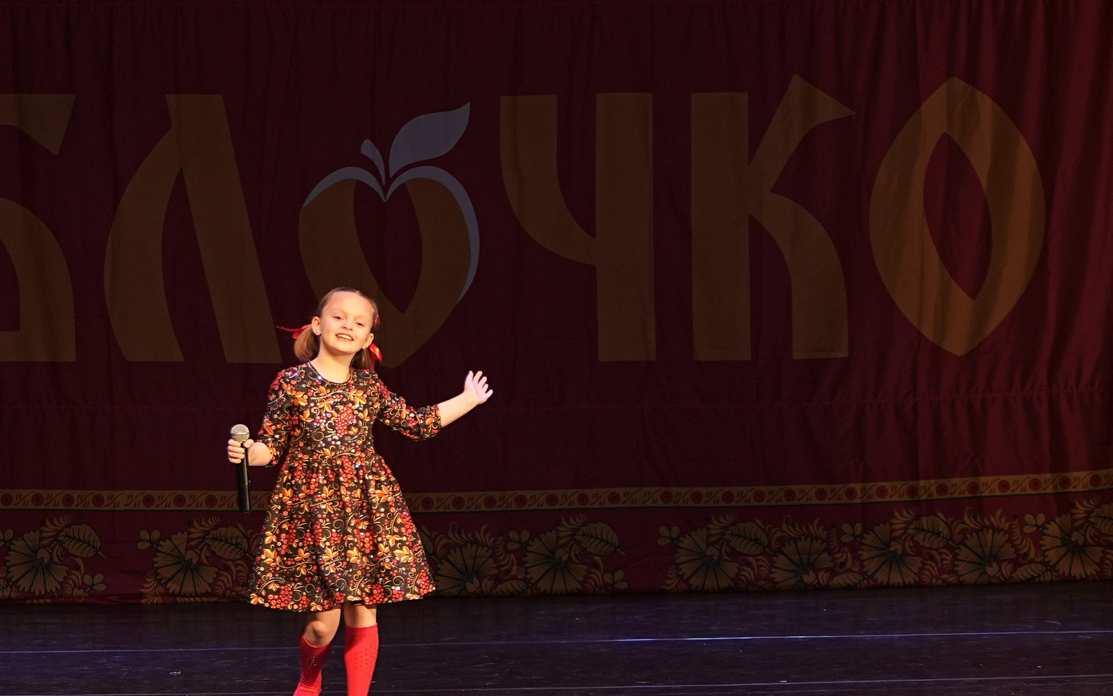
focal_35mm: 191
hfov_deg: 11.0
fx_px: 5794
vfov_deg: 6.9
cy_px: 227
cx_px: 338
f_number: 2.8
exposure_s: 1/400
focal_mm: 78
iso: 800
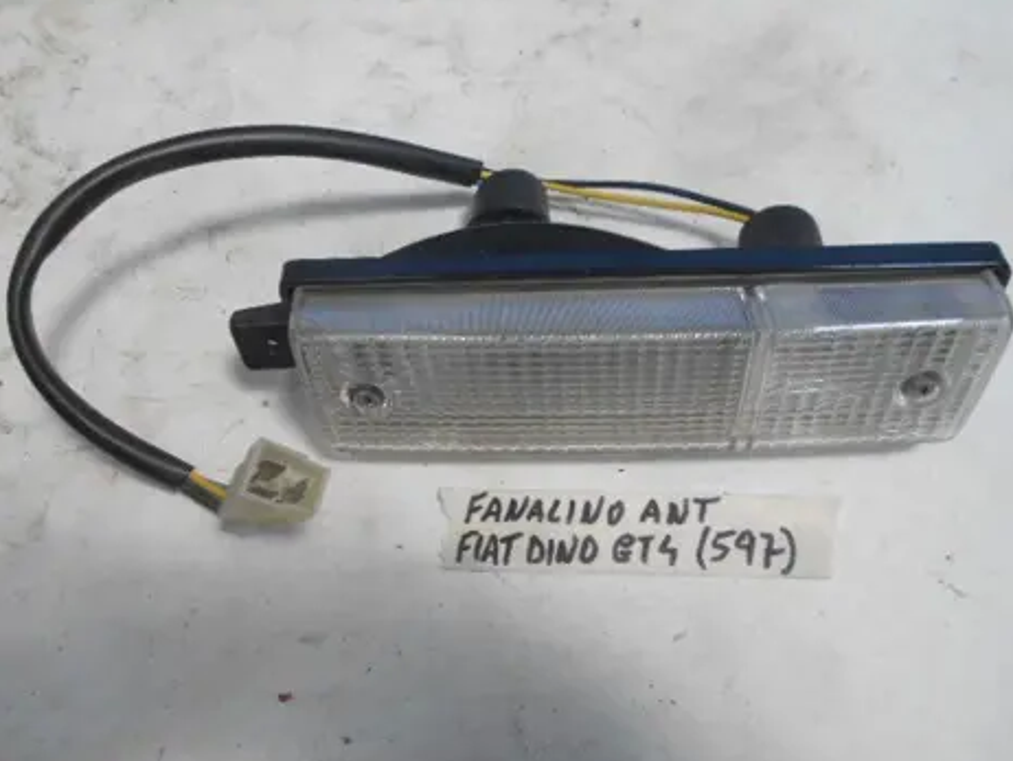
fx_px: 791
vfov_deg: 51.4
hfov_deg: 65.3
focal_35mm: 27
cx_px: 524
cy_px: 373
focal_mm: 4.6
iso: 80
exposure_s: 1/800
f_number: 3.2
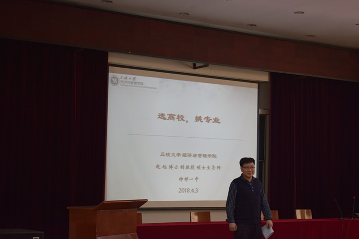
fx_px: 673
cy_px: 120
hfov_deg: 29.9
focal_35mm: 68
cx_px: 180
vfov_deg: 20.1
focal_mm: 45
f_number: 5
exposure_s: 1/60
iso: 1000
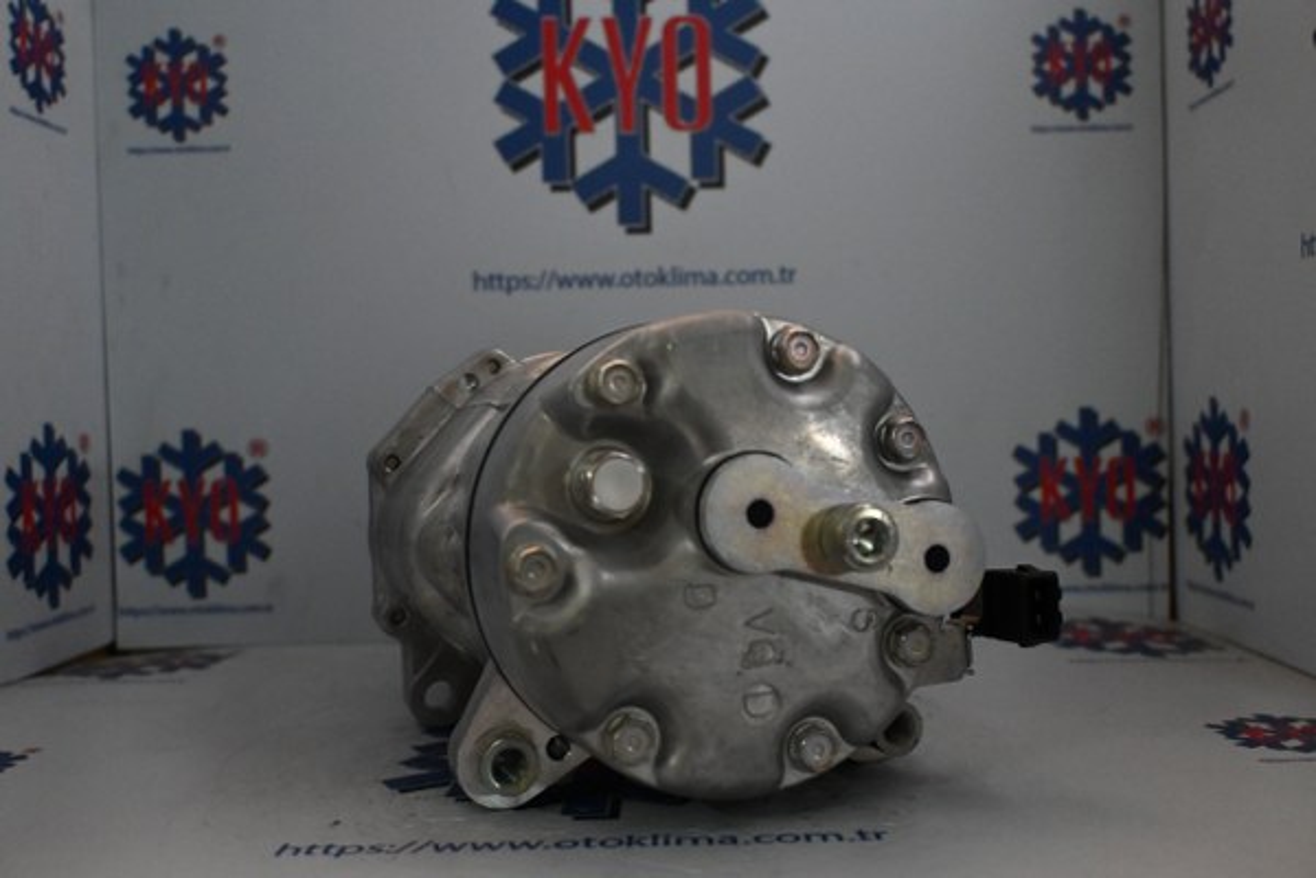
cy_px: 439
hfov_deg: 55.1
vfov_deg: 38.4
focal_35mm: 34
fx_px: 1261
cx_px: 658
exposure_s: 1/125
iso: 3200
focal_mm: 23
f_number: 4.2
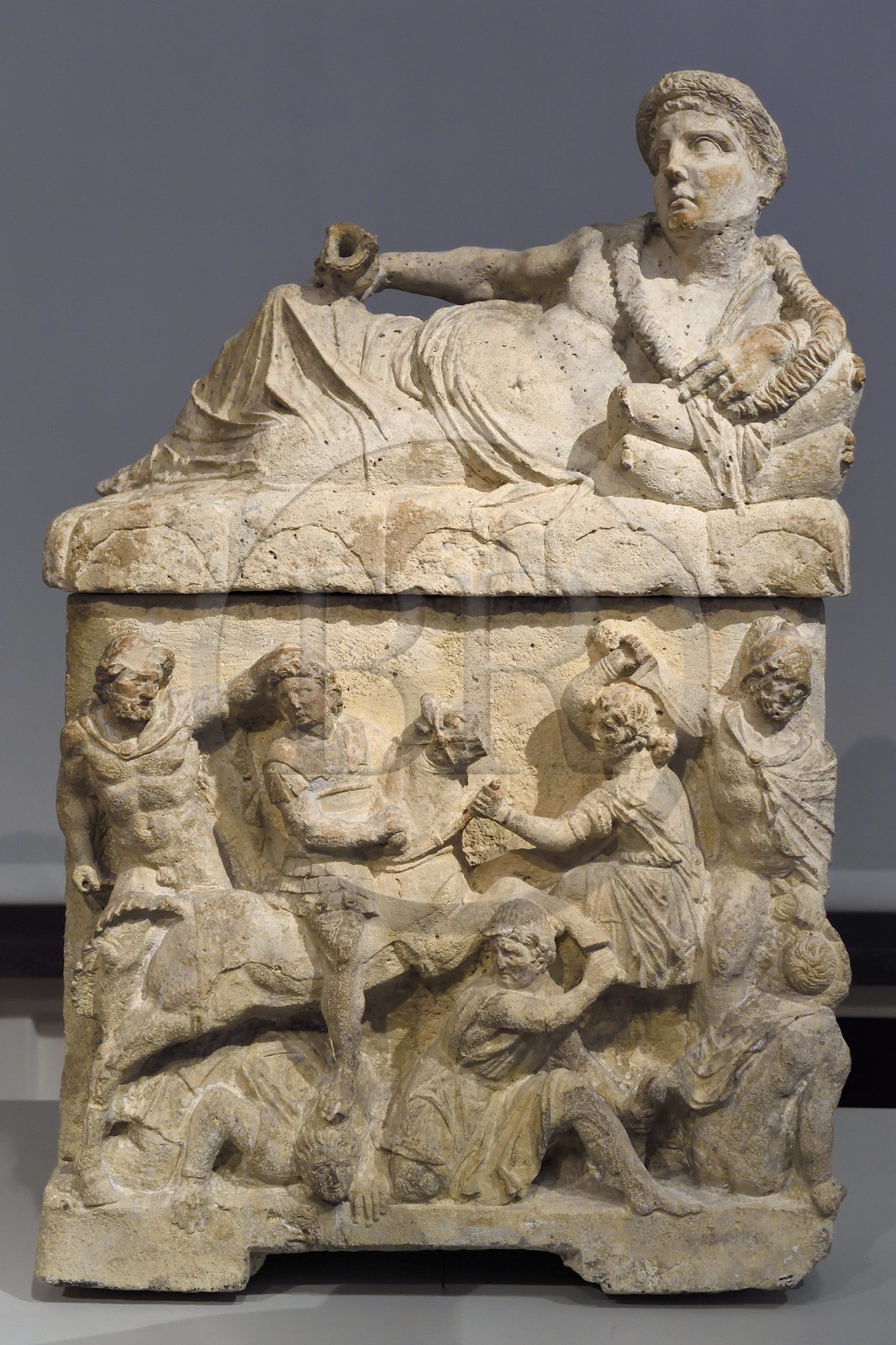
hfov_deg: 22.6
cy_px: 672
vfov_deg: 33.4
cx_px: 448
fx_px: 2241
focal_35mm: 60
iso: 3200
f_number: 6.3
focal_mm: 60
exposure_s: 1/100
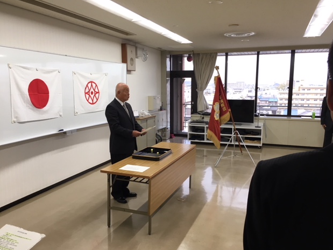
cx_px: 172
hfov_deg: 60.0
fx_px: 289
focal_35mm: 30
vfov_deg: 46.8
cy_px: 127
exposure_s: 1/30
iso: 25
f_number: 2.2
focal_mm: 4.15
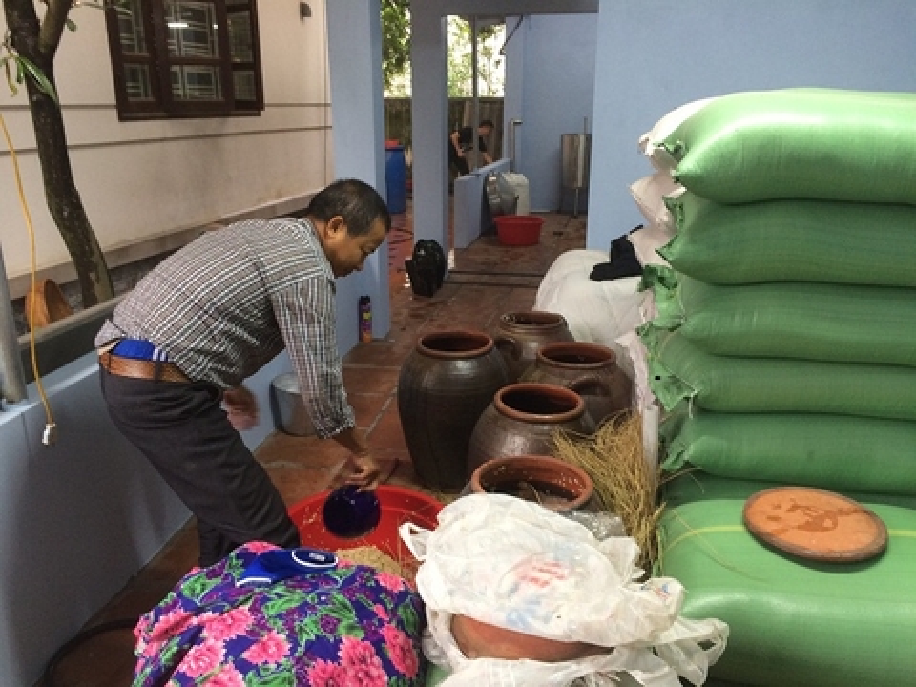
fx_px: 767
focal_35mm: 29
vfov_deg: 48.2
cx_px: 458
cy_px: 344
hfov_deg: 61.7
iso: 100
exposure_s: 1/33
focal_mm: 4.15
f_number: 2.2
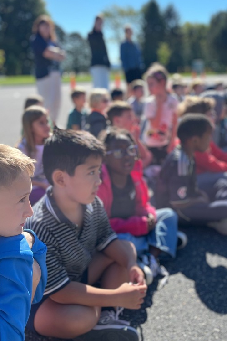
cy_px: 172
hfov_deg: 35.8
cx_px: 136
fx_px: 350
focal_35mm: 37
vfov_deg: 51.9
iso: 50
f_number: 1.6
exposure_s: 1/1339
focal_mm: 5.1
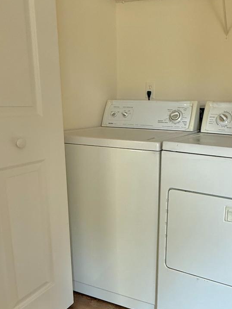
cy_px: 163
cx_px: 176
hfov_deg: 45.1
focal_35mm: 30
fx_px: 268
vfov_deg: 59.9
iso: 200
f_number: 2.2
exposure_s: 1/60
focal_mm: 2.22
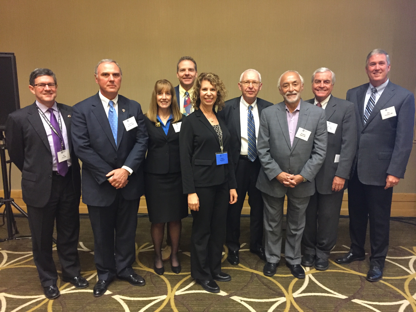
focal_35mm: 29
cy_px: 156
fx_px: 349
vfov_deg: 48.2
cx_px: 208
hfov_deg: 61.7
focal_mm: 4.15
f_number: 2.2
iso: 320
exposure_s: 1/15
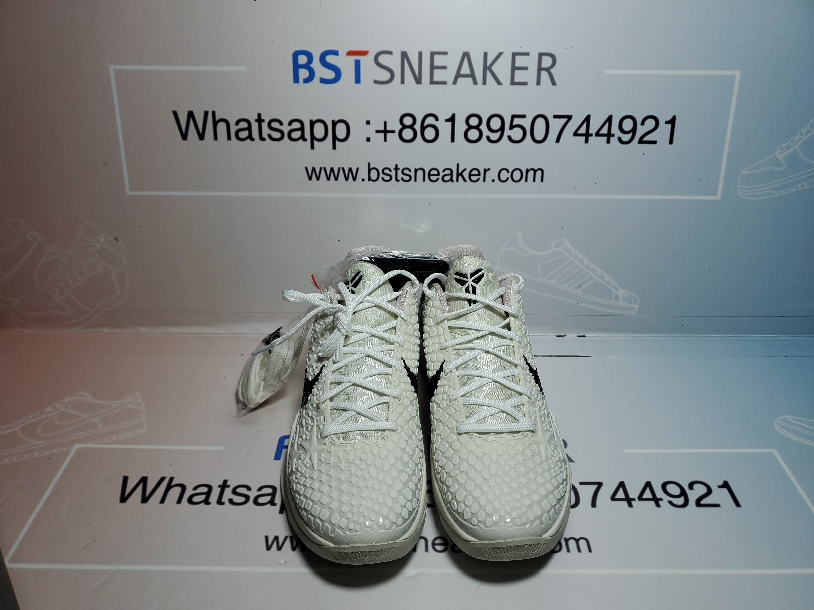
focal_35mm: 26
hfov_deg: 67.3
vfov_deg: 53.1
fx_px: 611
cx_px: 407
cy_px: 305
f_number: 1.5
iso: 50
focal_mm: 4.3
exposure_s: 1/992
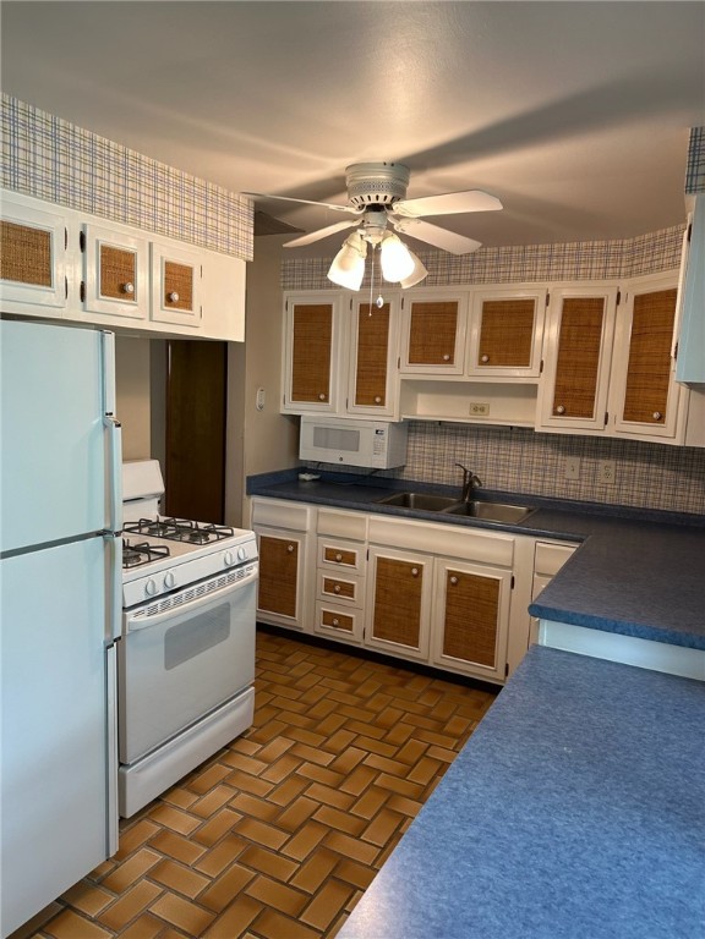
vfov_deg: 71.6
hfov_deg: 56.8
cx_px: 352
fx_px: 652
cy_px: 470
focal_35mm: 24
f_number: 1.78
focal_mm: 6.86
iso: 125
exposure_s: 1/60
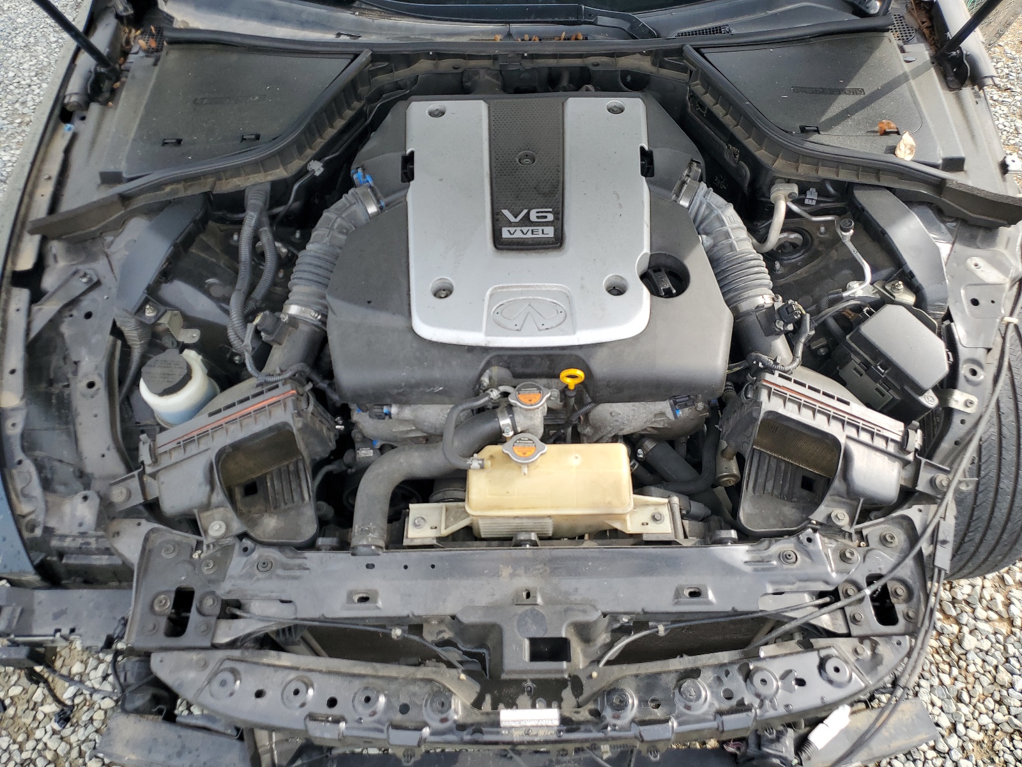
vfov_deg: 53.1
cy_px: 384
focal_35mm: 26
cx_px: 511
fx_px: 768
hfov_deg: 67.3
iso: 50
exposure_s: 1/588
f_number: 1.5
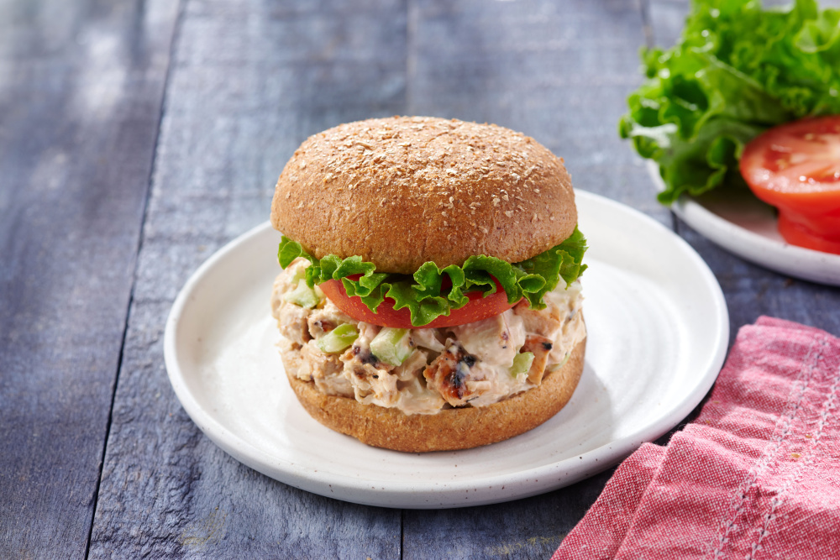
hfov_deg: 19.5
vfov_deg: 13.0
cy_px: 280
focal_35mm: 105
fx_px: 2450
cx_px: 420
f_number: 10
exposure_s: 1/200
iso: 400
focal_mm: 105
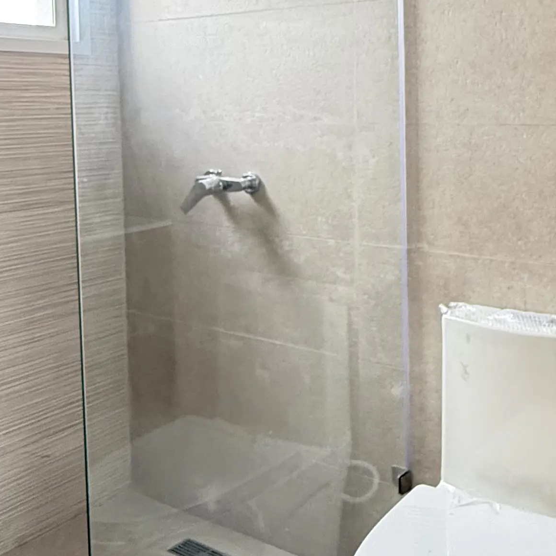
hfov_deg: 38.6
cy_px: 150
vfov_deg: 38.3
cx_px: 383
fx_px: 781
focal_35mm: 43
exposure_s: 1/99
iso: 320
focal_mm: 2.22
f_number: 2.2
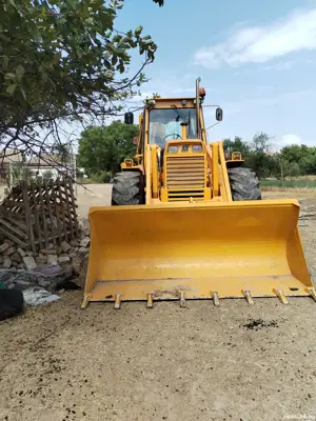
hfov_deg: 53.1
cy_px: 210
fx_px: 316
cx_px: 158
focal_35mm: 26
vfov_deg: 67.3
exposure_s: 1/720
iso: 100
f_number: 1.8
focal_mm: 4.75
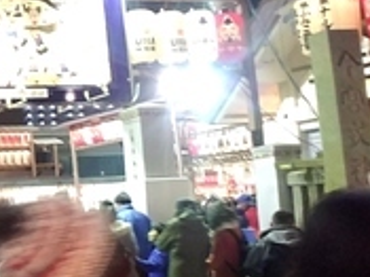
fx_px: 641
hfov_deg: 25.9
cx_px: -150
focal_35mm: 60
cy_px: 124
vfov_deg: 24.4
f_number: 1.7
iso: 200
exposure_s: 1/17
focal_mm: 2.1
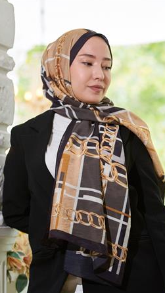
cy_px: 149
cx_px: 85
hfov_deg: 12.6
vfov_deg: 22.2
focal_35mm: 96
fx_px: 746
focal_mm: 88
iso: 320
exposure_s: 1/60
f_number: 3.5
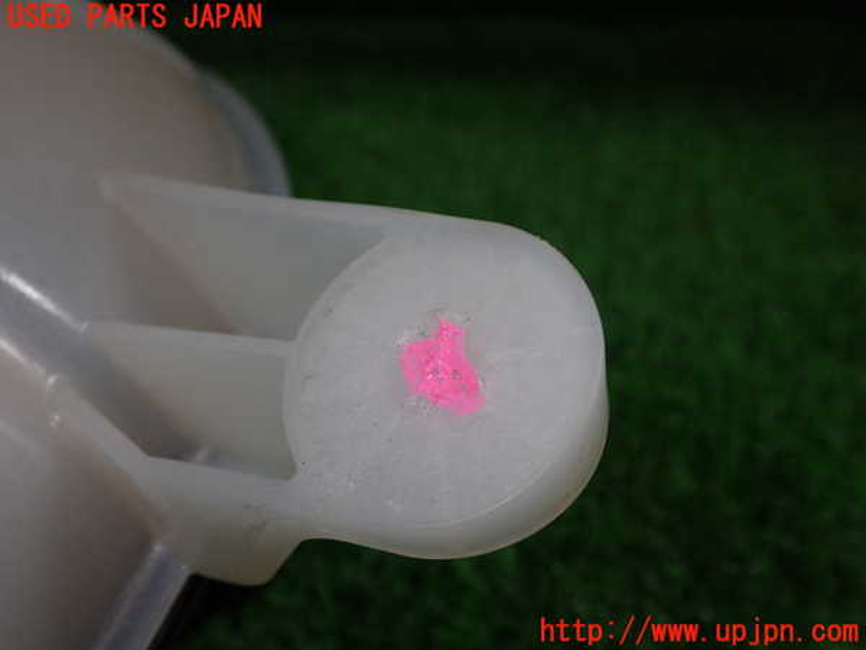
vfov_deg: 35.1
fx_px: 1026
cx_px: 433
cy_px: 325
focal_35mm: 41
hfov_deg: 45.8
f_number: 8
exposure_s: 1/40
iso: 200
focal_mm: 7.31
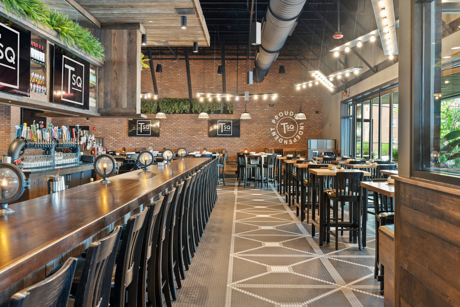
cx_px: 230
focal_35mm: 33
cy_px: 154
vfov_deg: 40.0
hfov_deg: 57.2
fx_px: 422
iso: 640
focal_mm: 33
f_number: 7.1
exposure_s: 1/2
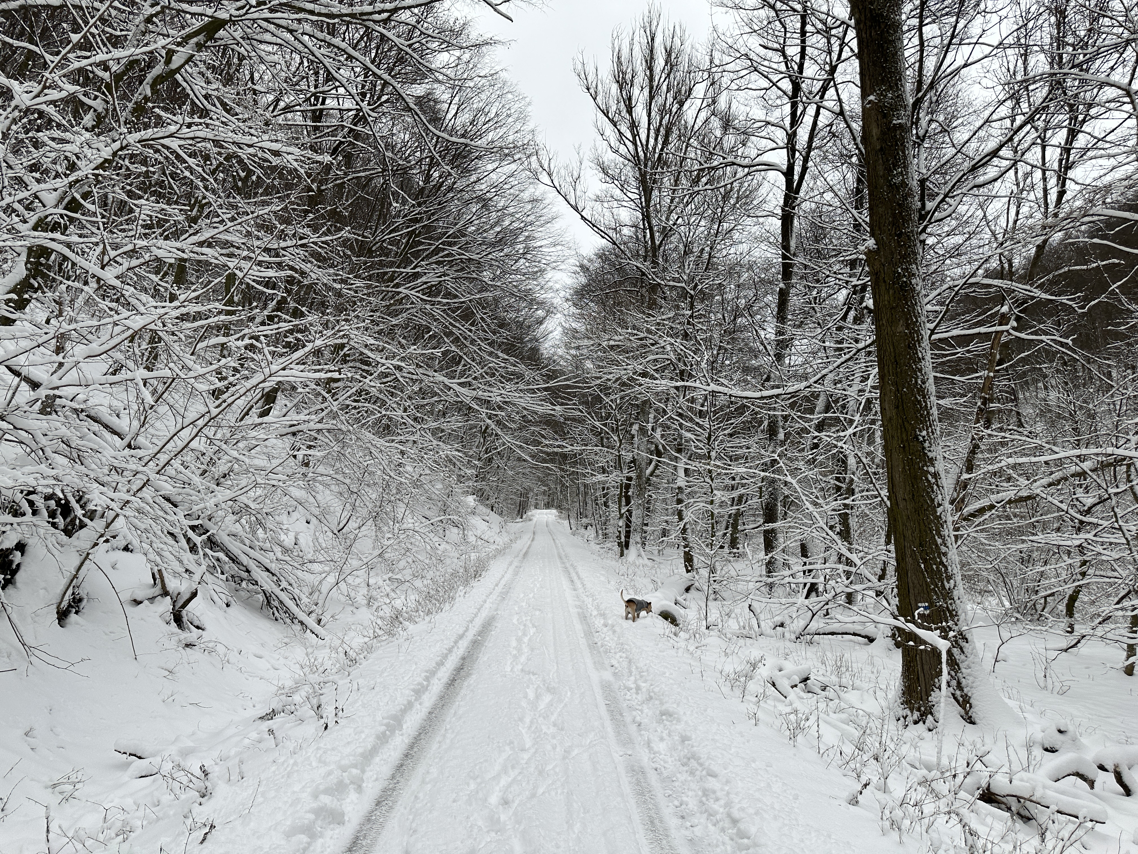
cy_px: 427
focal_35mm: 24
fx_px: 789
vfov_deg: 56.8
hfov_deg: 71.6
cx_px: 569
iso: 80
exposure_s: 1/594
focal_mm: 6.86
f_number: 1.78
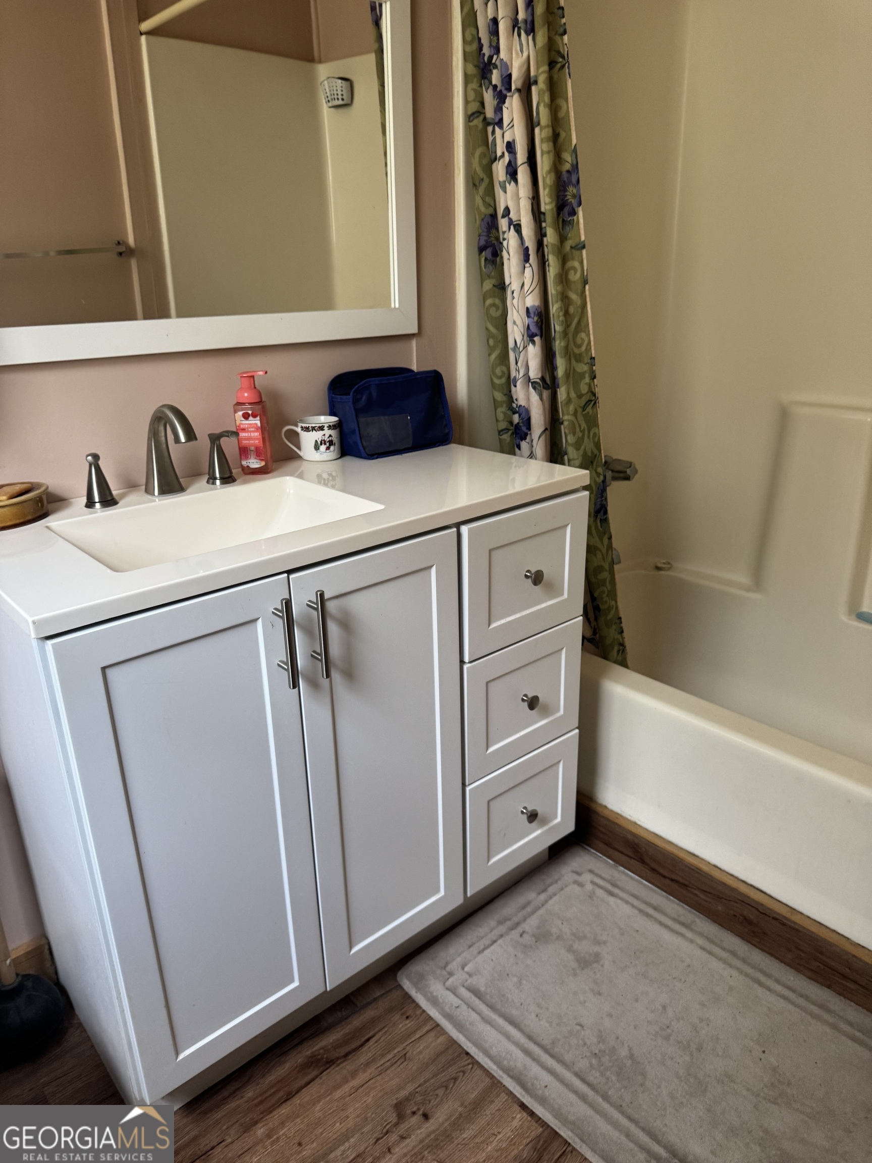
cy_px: 582
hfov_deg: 56.8
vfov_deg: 71.6
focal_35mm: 24
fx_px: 806
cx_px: 436
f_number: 1.78
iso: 250
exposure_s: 1/60
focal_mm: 6.76
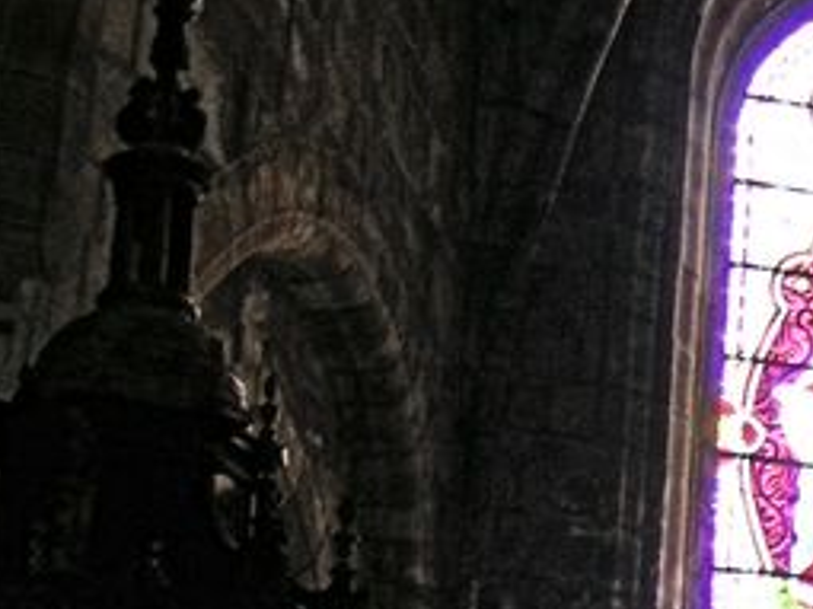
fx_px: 3592
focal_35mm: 153
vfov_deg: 9.4
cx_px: 1518
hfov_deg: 11.8
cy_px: 909
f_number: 3.1
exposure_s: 1/30
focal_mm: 8
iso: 56
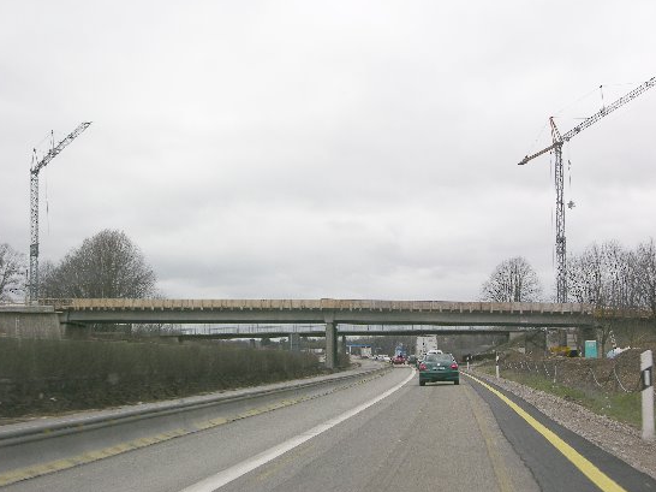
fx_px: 1345
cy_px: 241
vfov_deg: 20.7
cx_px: 320
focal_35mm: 71
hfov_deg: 27.4
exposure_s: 1/81.4
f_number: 5.8
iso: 50
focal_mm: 16.8
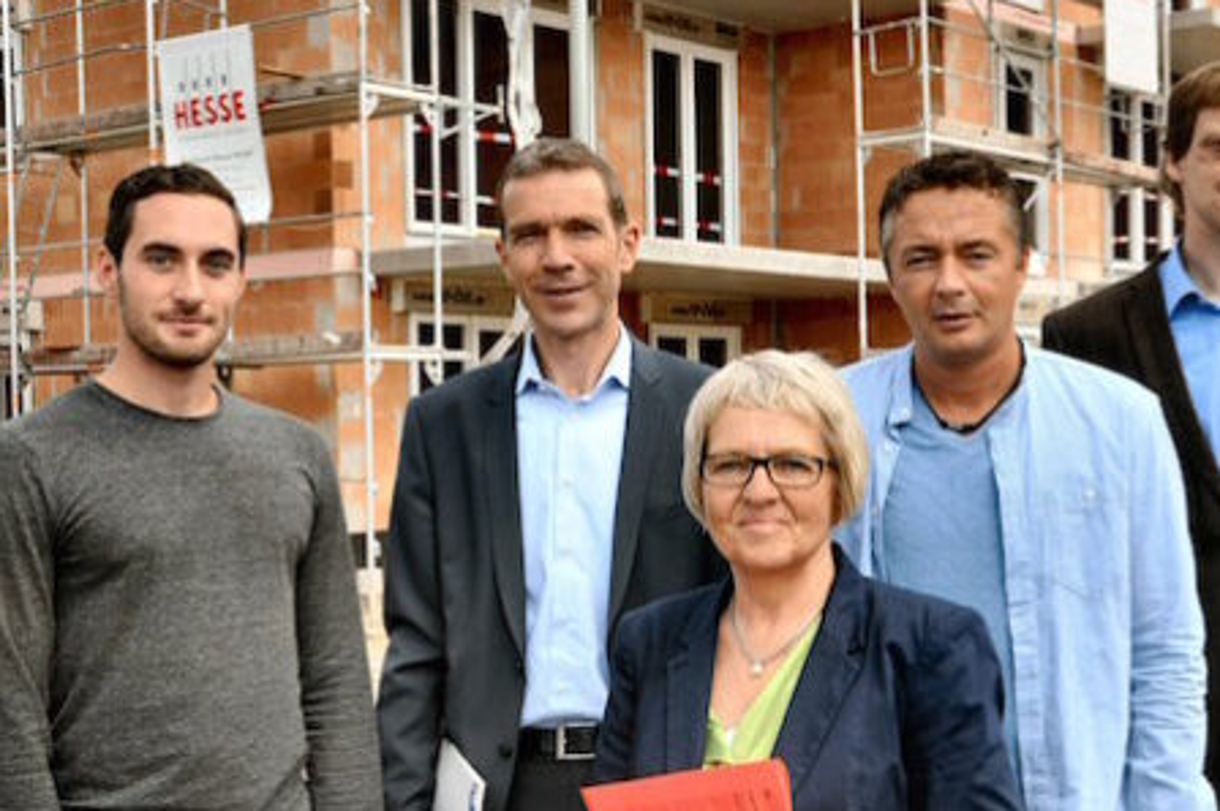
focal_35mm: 58
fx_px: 1964
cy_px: 423
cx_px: 724
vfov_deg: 23.3
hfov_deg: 34.4
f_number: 8
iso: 200
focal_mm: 28
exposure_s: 1/250
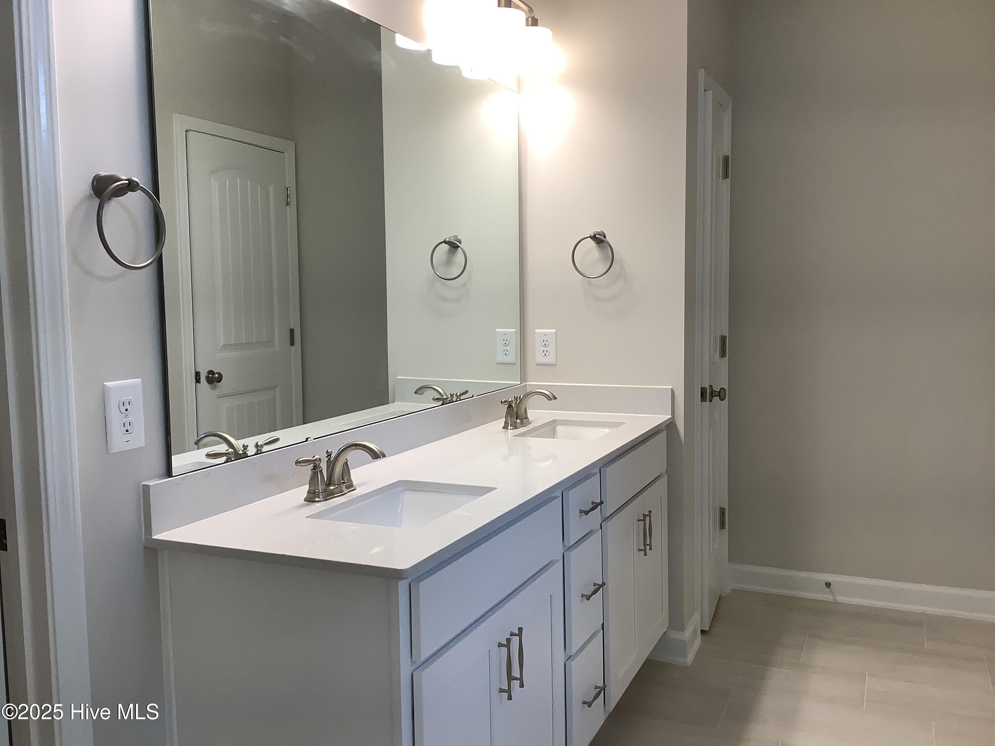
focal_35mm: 31
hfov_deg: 58.4
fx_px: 891
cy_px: 373
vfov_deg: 45.4
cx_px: 498
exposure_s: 1/100
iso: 64
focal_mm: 3.3
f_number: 2.4
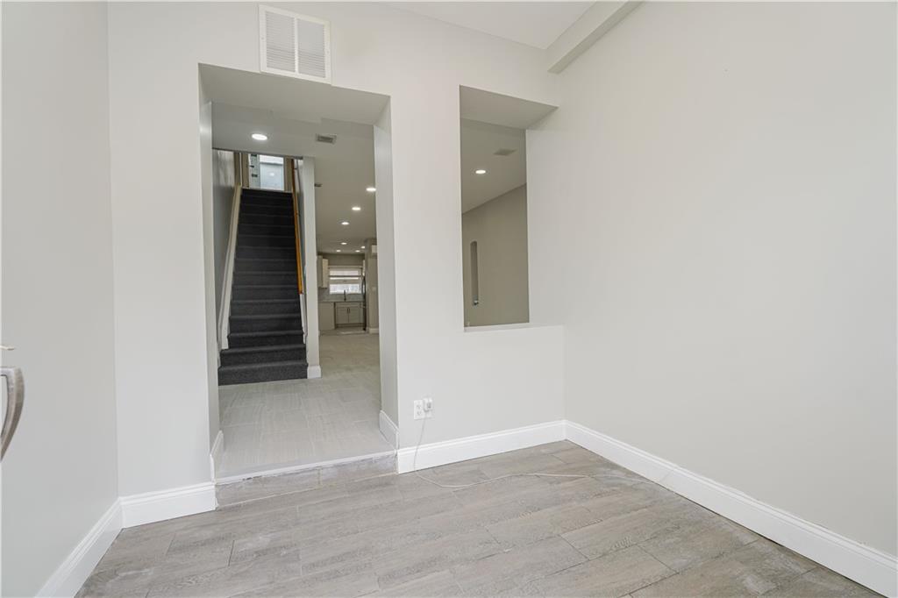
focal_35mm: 16
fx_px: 399
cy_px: 299
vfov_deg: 73.7
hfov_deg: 96.8
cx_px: 449
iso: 100
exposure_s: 1/50
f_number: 5
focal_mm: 16
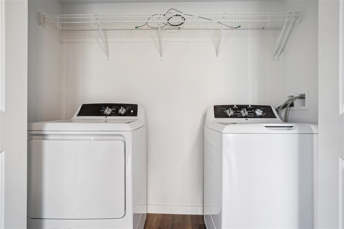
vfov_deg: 67.4
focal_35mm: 18
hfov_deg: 90.0
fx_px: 172
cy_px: 114
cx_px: 172
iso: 400
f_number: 9
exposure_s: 1/6
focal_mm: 18
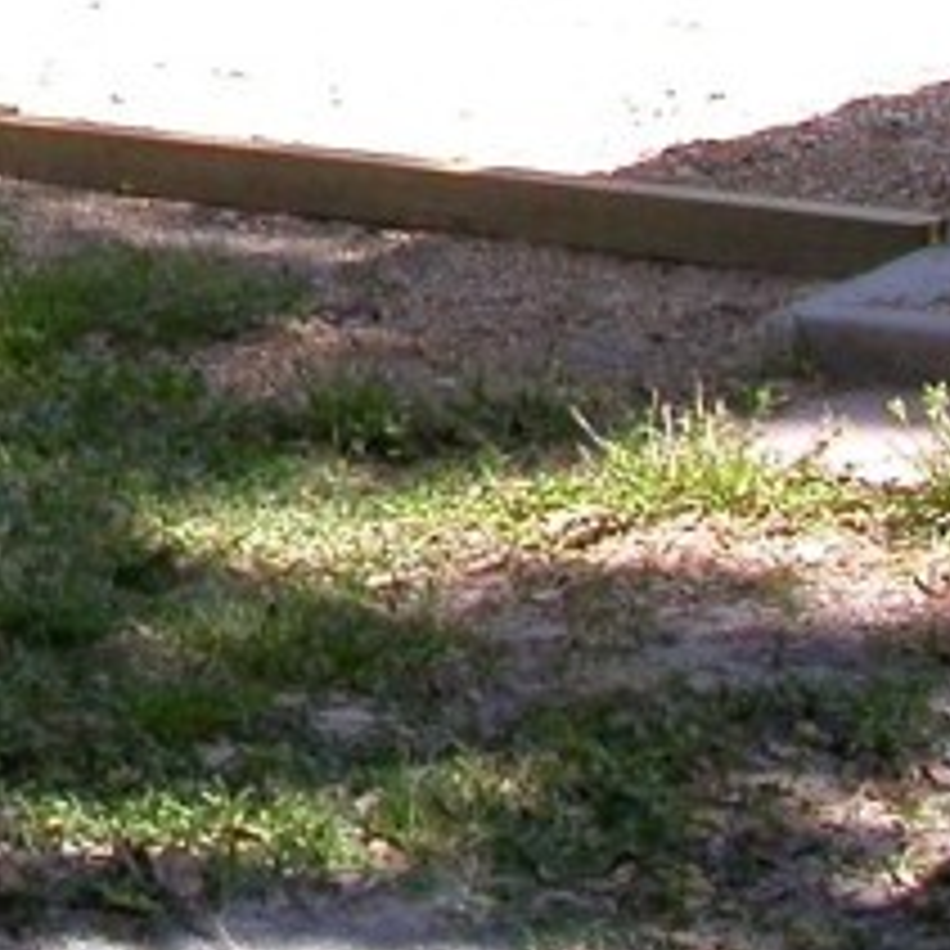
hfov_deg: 9.7
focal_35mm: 163
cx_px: -1162
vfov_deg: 10.3
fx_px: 5061
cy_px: -549
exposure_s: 1/181
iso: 100
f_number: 5.3
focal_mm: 7.85
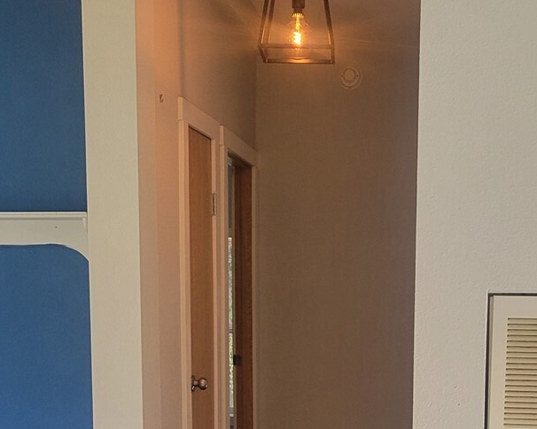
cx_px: 317
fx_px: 1065
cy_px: 422
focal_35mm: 67
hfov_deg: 28.2
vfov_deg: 22.0
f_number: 1.8
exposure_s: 1/120
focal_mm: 5.4
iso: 125
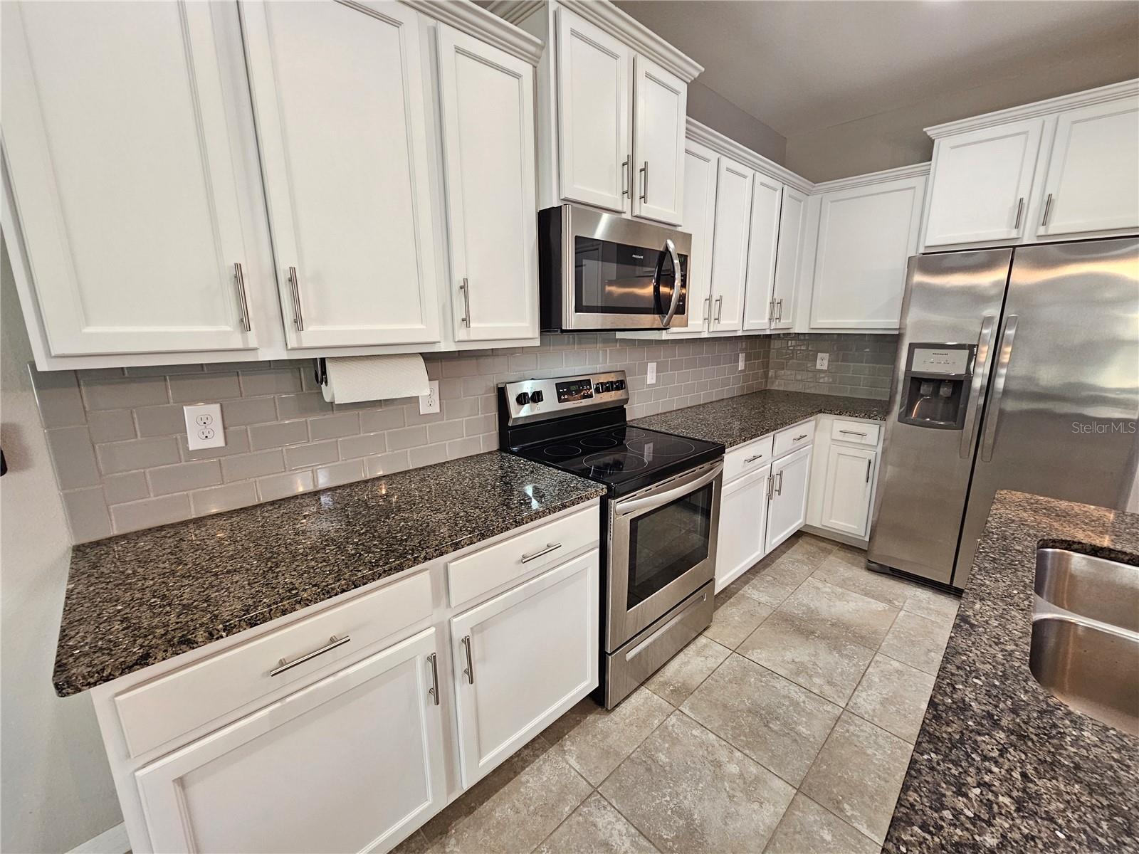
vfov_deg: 89.9
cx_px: 570
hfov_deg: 106.2
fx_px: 428
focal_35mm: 13
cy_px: 427
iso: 200
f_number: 2.2
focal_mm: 2.2
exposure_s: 1/60
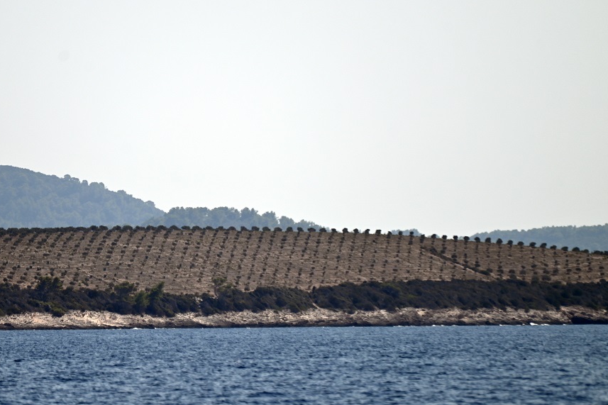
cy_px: 178
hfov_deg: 4.5
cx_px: 201
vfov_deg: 3.0
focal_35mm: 455
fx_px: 7682
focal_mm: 300
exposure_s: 1/1250
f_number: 6.3
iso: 100
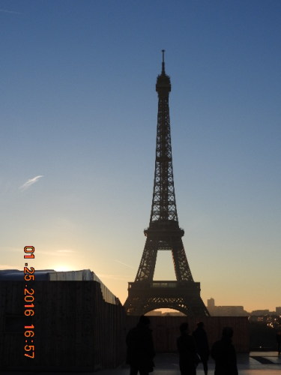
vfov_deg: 32.2
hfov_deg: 24.4
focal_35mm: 60
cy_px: 188
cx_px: 140
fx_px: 649
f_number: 4.2
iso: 100
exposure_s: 1/1600
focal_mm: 10.7
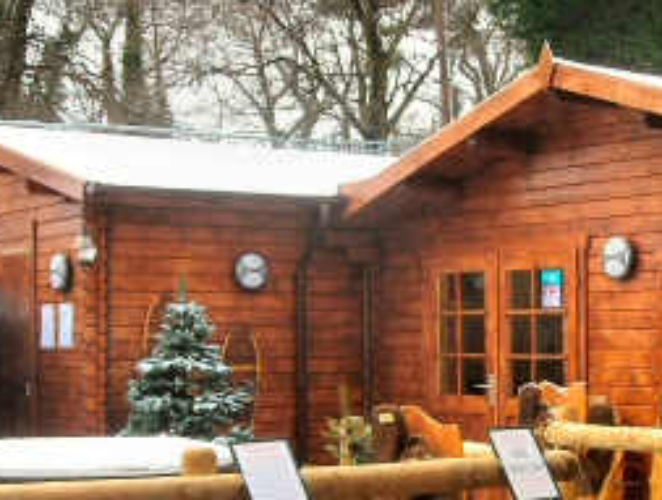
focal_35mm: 75
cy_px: 406
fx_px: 1438
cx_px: 343
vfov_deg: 19.5
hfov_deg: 25.9
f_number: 3.2
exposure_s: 1/63.6
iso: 50
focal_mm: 6.3
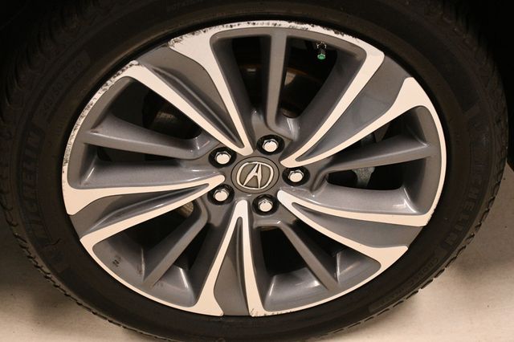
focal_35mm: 60
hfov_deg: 33.4
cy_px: 171
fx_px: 856
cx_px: 257
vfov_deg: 22.6
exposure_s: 1/125
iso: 2500
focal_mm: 40
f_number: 4.5
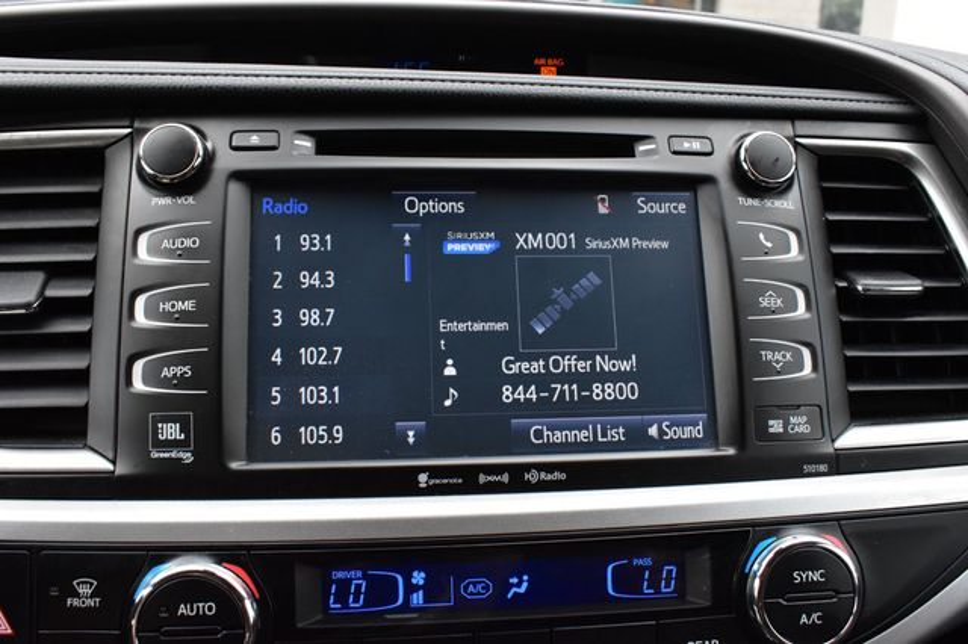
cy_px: 322
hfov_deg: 57.2
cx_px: 484
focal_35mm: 33
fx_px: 887
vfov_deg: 39.9
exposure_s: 1/200
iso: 2500
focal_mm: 22
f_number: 10
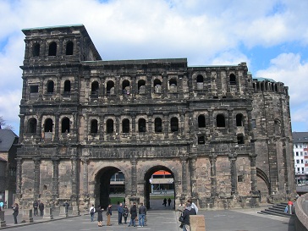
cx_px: 154
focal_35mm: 38
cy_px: 116
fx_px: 338
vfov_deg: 37.7
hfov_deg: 49.0
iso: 50
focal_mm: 7.8
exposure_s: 1/381
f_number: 4.8
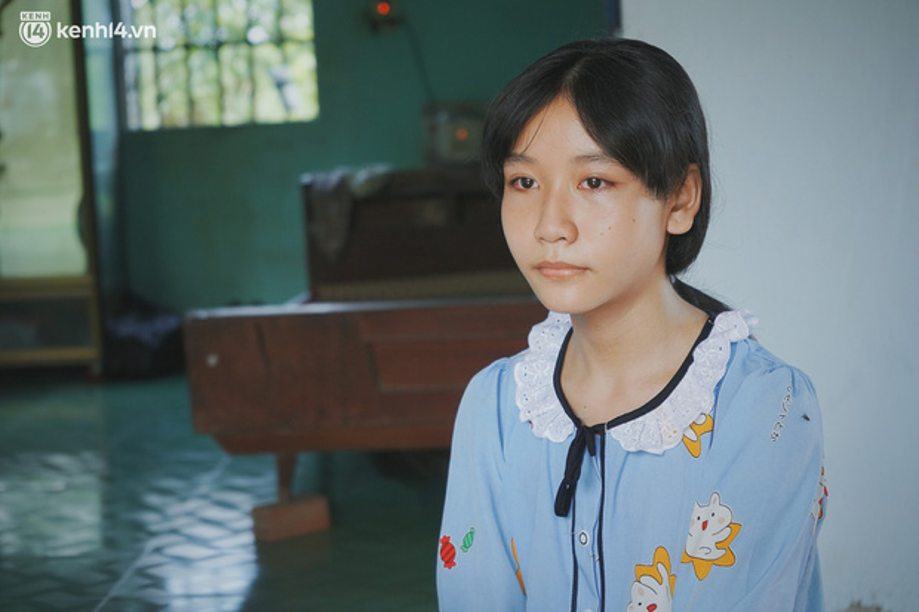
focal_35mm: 70
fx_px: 1786
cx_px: 460
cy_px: 306
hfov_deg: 28.9
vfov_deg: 19.4
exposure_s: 1/160
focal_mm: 70
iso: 800
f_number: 5.6
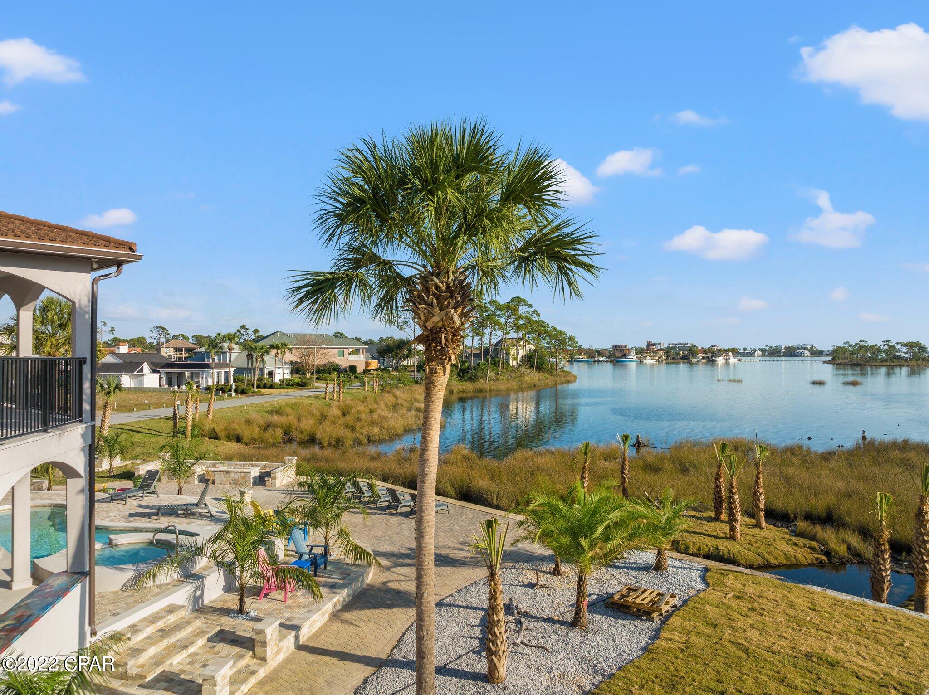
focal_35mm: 24
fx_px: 644
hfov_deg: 71.6
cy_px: 348
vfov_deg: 56.8
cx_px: 464
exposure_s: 1/400
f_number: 5
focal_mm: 12.29
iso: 100
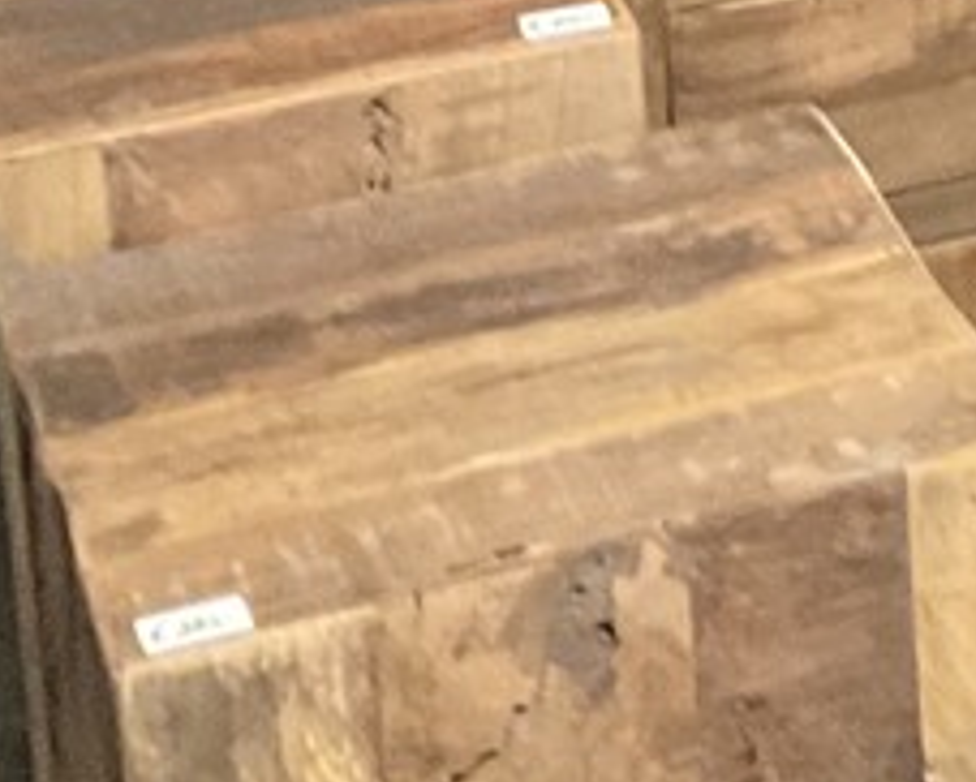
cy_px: -1078
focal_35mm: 166
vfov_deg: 8.5
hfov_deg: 10.5
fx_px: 4799
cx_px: 2087
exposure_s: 1/30
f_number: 1.8
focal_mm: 3
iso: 500
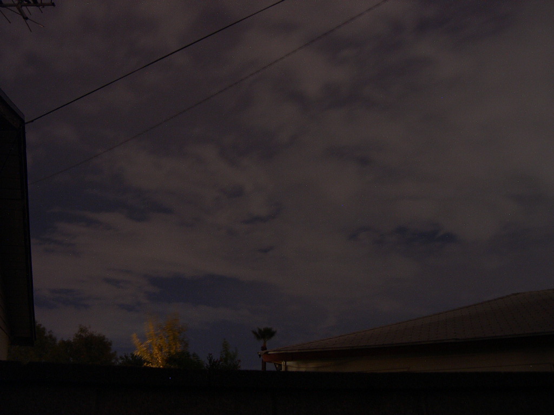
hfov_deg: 49.0
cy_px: 208
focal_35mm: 38
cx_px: 277
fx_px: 608
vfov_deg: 37.7
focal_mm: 8
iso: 100
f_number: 2.8
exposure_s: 8
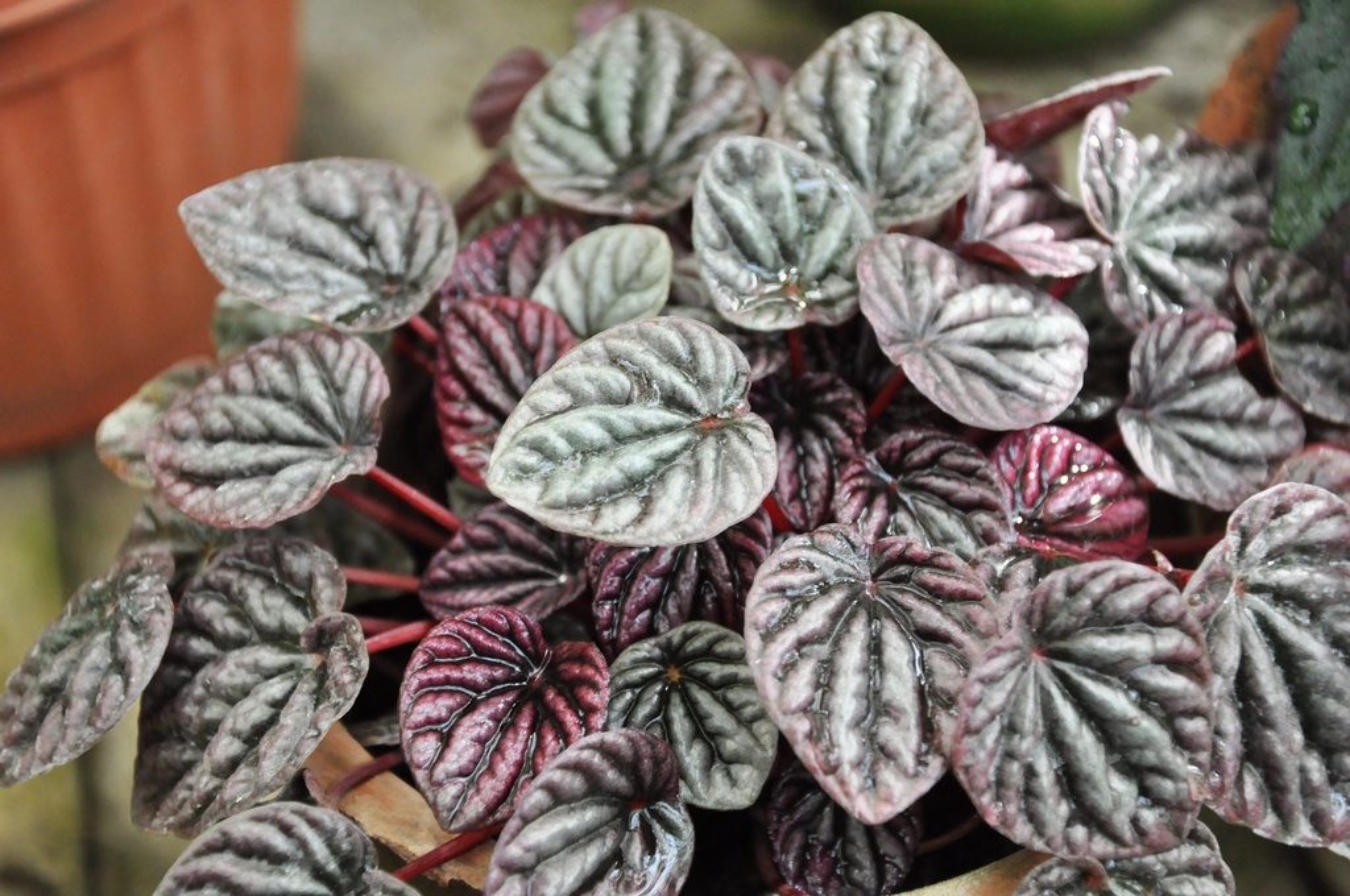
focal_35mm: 99
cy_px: 448
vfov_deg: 13.8
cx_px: 675
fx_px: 3708
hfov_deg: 20.6
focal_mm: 66
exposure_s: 1/125
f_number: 5.3
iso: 1400
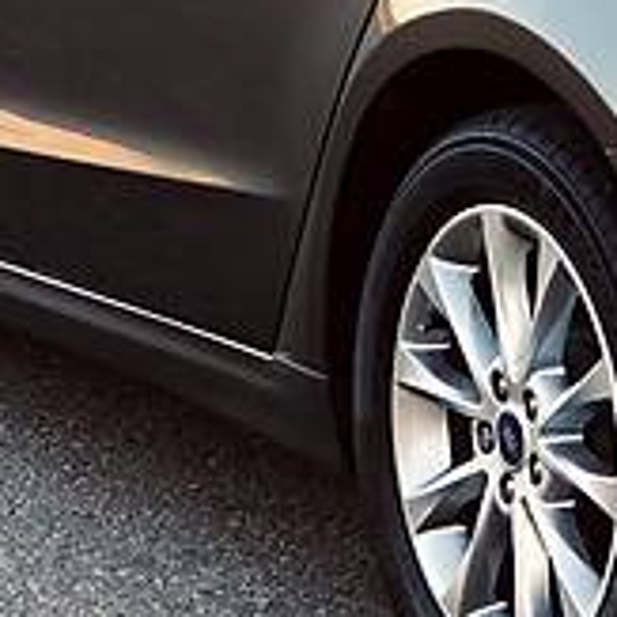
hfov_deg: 7.0
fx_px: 4981
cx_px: 878
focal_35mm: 247
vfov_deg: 7.1
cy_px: 34
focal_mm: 6.6
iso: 25
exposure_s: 1/30
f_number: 2.8
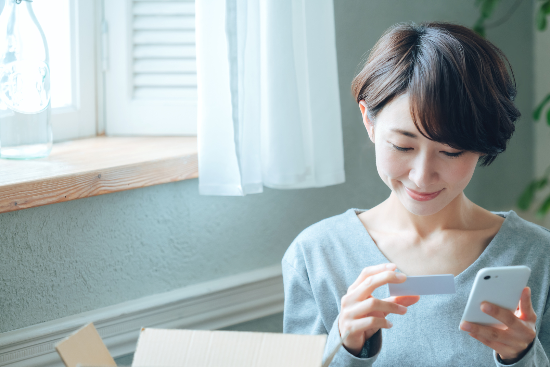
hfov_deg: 12.2
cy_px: 223
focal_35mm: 168
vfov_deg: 8.2
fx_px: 2566
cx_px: 330
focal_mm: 135
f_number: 2.8
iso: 720
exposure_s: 1/200
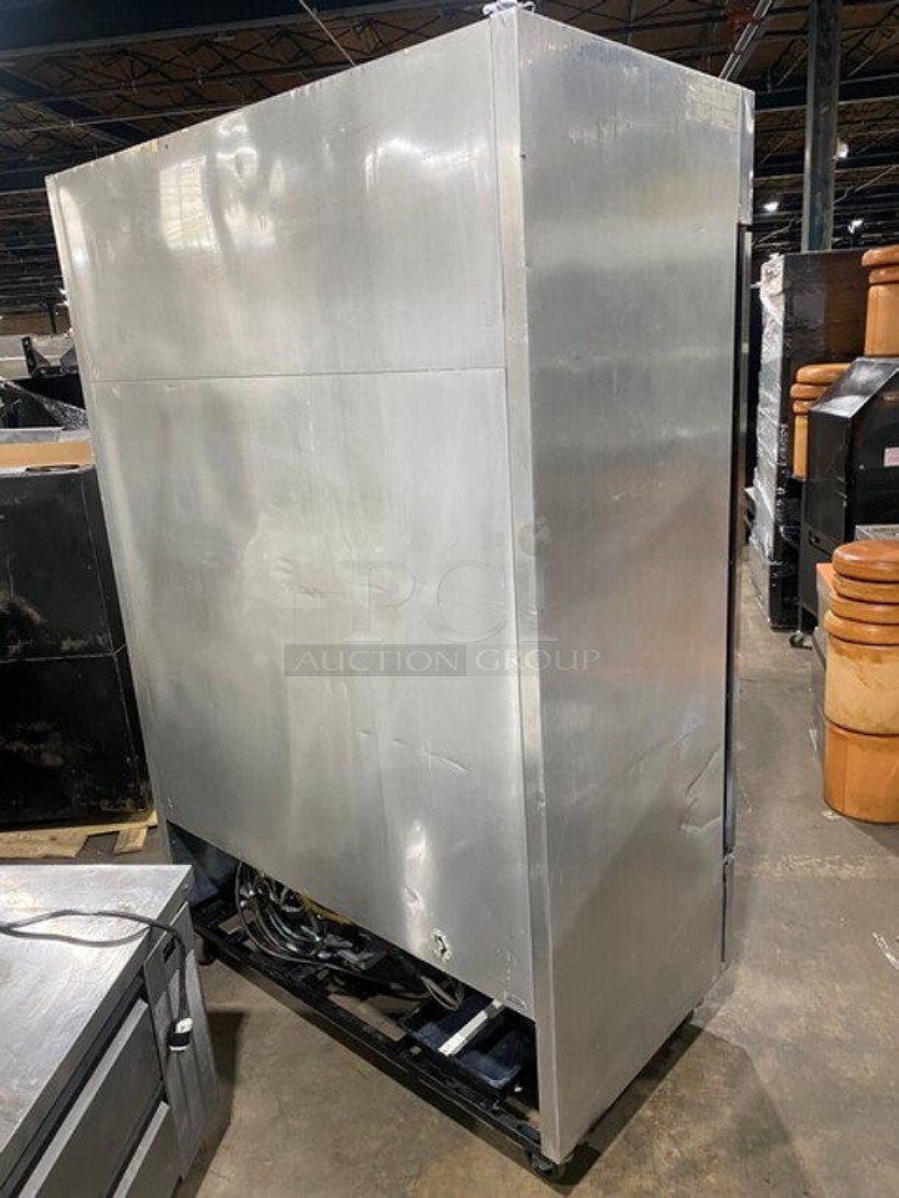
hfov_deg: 53.1
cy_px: 599
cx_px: 450
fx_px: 900
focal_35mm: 26
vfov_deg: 67.3
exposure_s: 1/60
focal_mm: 4.25
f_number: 1.8
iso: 160
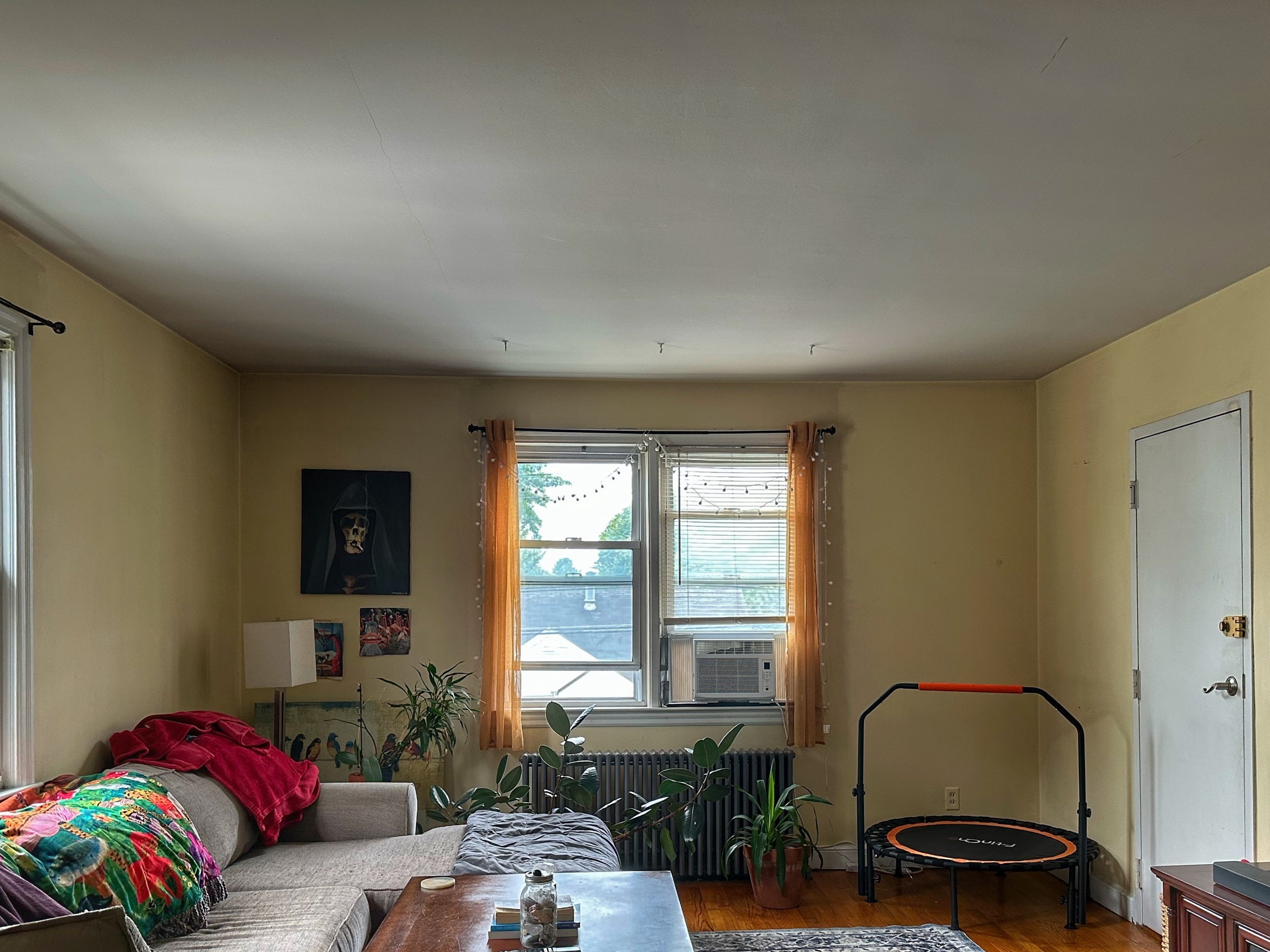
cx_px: 671
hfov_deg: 59.9
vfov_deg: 46.4
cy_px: 594
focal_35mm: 30
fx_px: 1101
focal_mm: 6.86
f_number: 1.78
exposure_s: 1/121
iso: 160
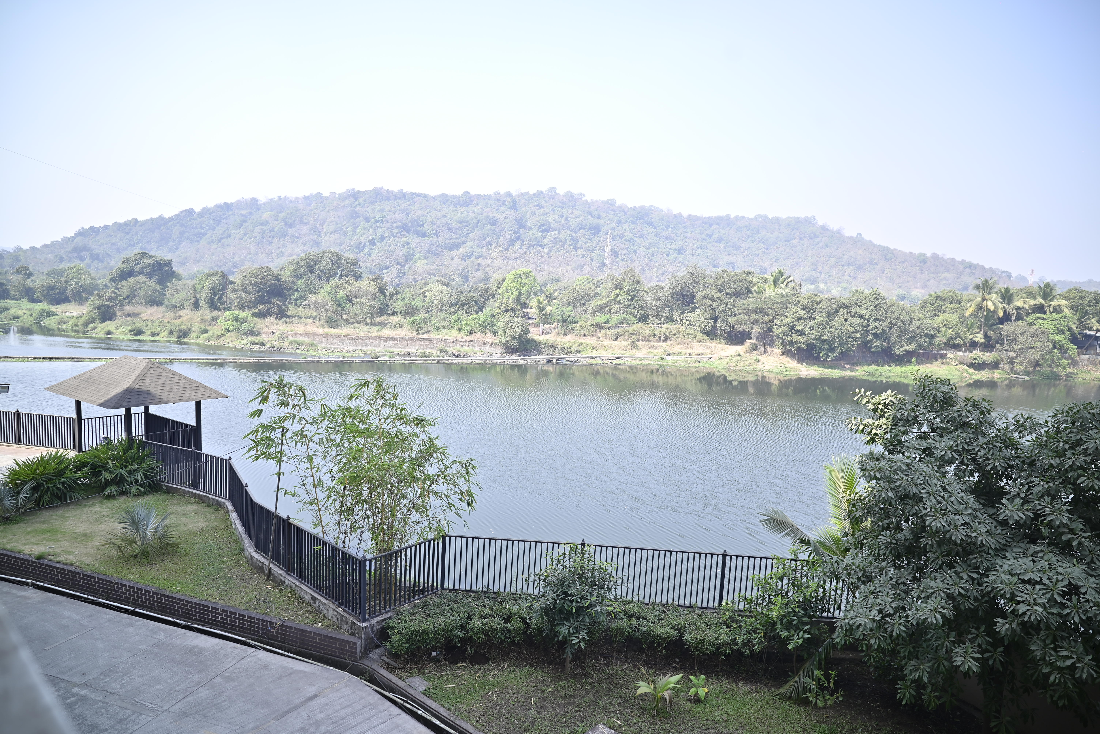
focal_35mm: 20
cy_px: 367
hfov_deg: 84.0
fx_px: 611
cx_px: 550
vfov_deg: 62.0
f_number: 4
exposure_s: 1/200
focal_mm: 20
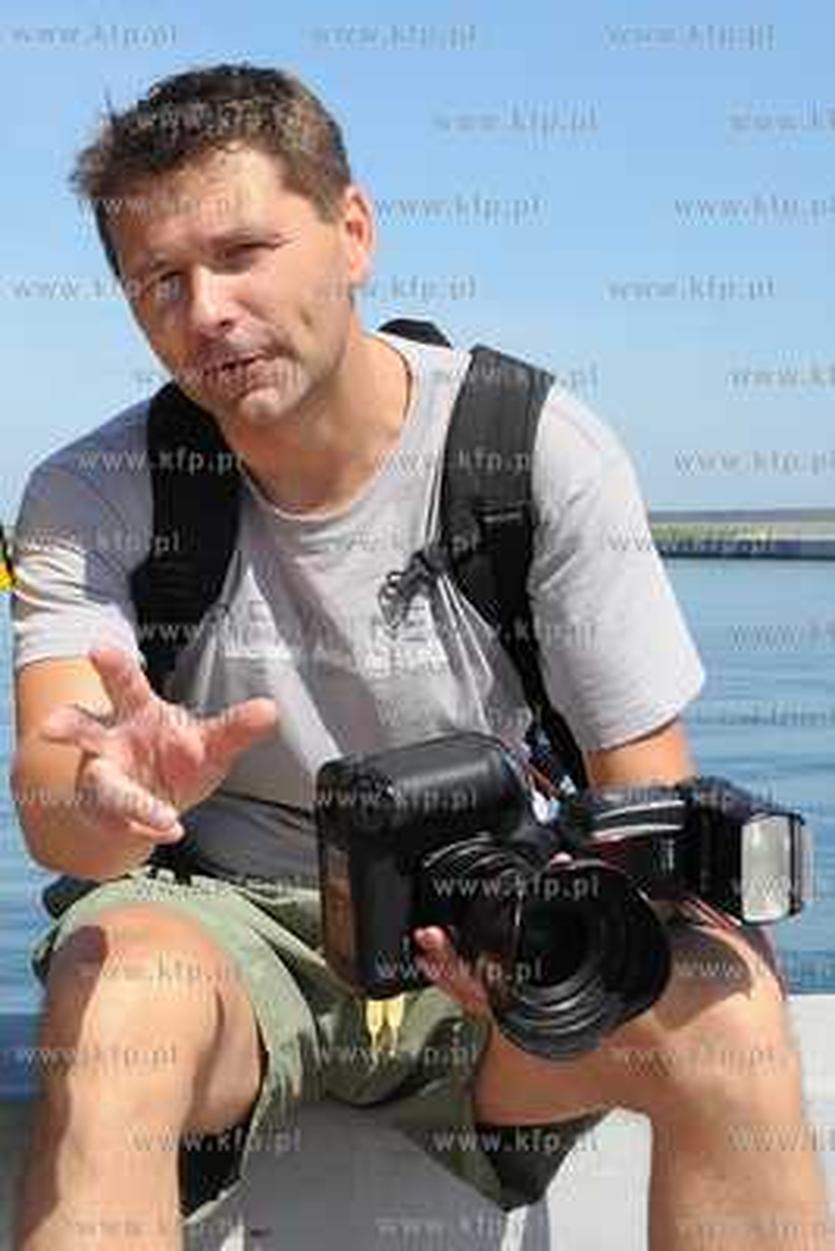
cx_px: 418
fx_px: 1616
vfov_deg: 42.3
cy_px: 626
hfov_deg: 29.0
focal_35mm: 46
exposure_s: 1/400
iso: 200
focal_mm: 31
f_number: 7.1
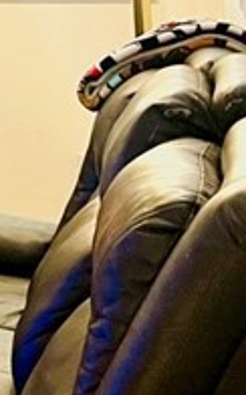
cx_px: -468
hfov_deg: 7.9
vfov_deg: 13.9
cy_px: -150
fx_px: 1549
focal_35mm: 144
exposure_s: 1/60
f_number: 1.5
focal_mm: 5.7
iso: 250
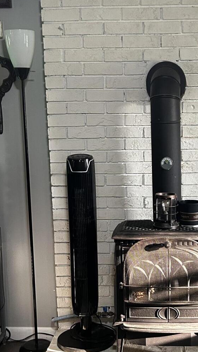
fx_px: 532
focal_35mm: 57
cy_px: 220
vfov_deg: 36.4
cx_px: 155
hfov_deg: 20.9
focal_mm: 5.7
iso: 320
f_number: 1.5
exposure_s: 1/60
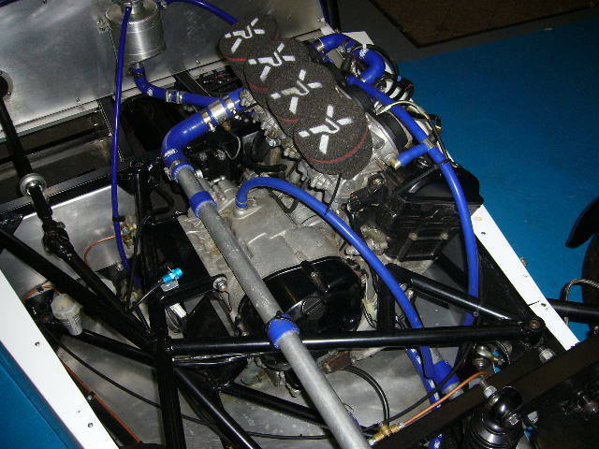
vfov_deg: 40.7
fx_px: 606
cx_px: 300
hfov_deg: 52.6
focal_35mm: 35
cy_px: 224
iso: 100
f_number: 2.8
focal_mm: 5.8
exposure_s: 1/60
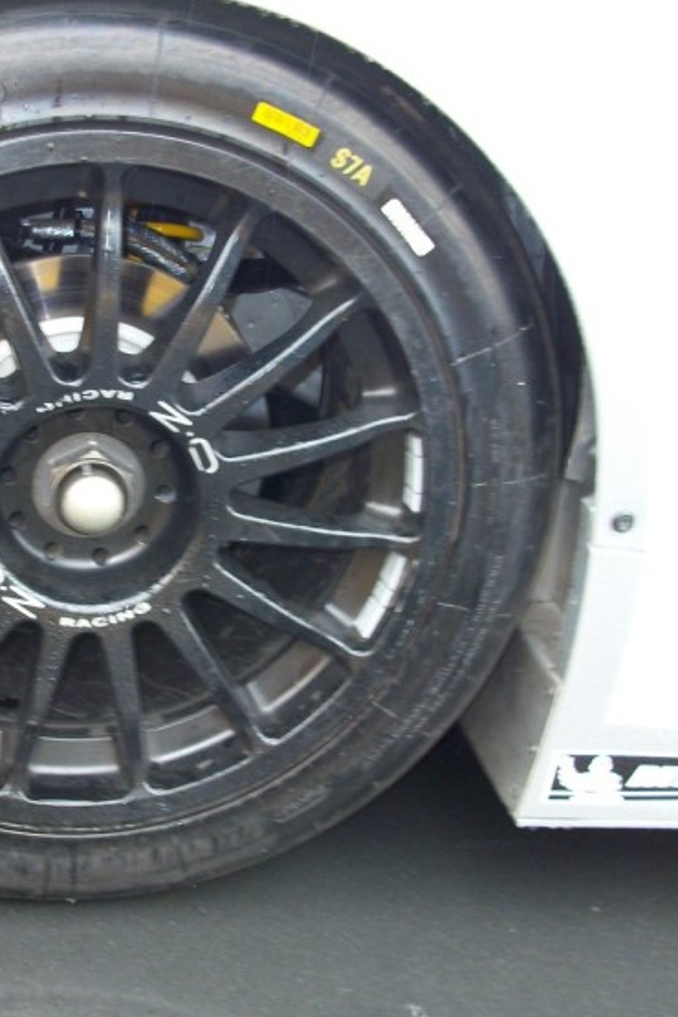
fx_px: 1441
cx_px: 137
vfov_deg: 38.9
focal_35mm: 51
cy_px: 513
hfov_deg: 26.0
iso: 172
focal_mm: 5.7
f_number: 2.9
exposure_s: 1/40
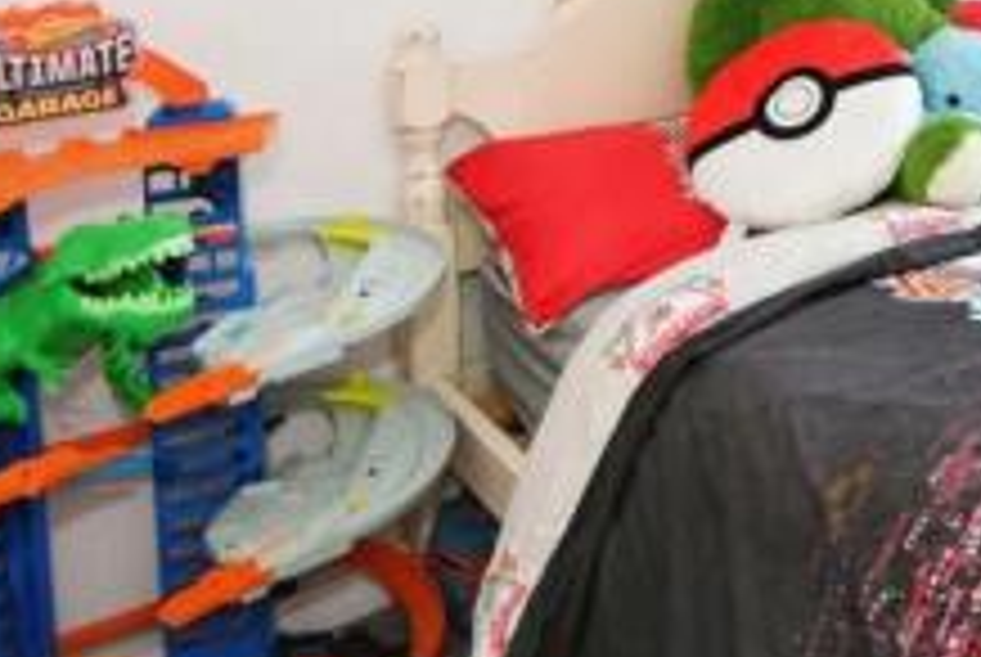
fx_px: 1228
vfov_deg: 27.2
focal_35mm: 45
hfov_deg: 34.3
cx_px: 1195
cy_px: -88
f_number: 7.1
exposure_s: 1/60
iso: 800
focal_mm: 10
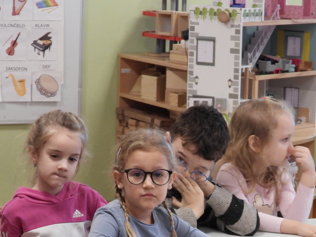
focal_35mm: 168
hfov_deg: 11.7
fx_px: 1534
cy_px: 214
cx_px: 223
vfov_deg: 8.8
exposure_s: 1/60
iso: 360
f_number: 3.5
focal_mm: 16.3
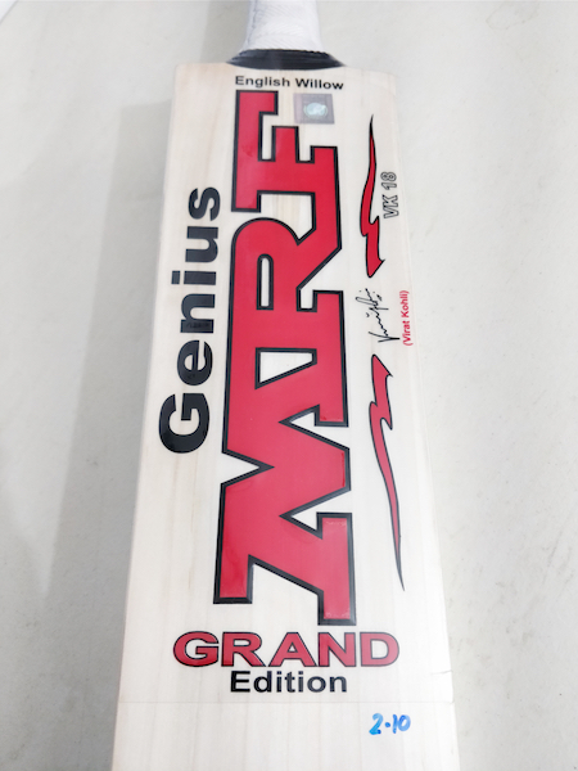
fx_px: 534
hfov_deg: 56.8
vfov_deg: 71.6
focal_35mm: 24
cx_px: 289
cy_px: 386
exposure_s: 1/50
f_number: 1.7
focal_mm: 4.1
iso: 1000
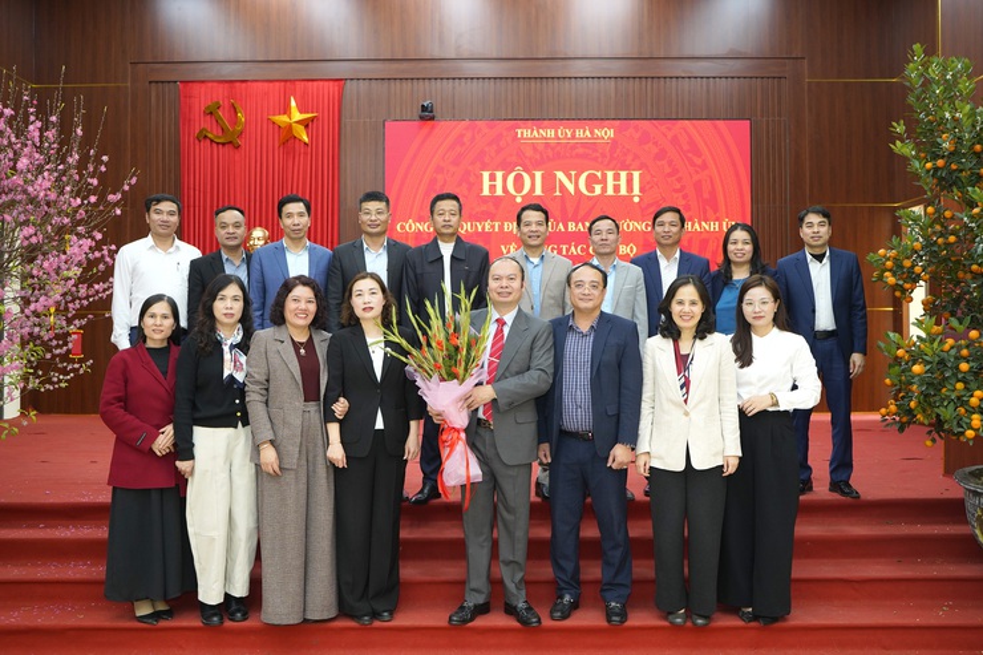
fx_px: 928
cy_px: 328
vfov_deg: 38.9
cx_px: 492
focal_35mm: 34
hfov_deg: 55.8
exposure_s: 1/200
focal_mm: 34
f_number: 4
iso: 1000
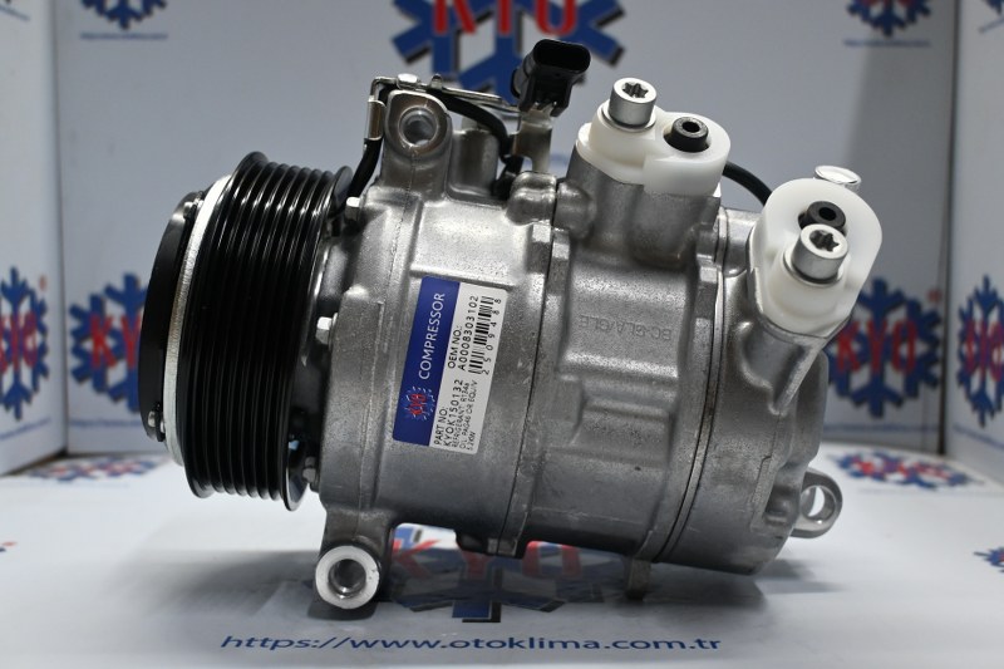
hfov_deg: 51.3
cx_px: 502
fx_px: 1046
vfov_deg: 35.5
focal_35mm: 38
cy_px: 334
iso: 1100
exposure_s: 1/125
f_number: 4.2
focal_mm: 25
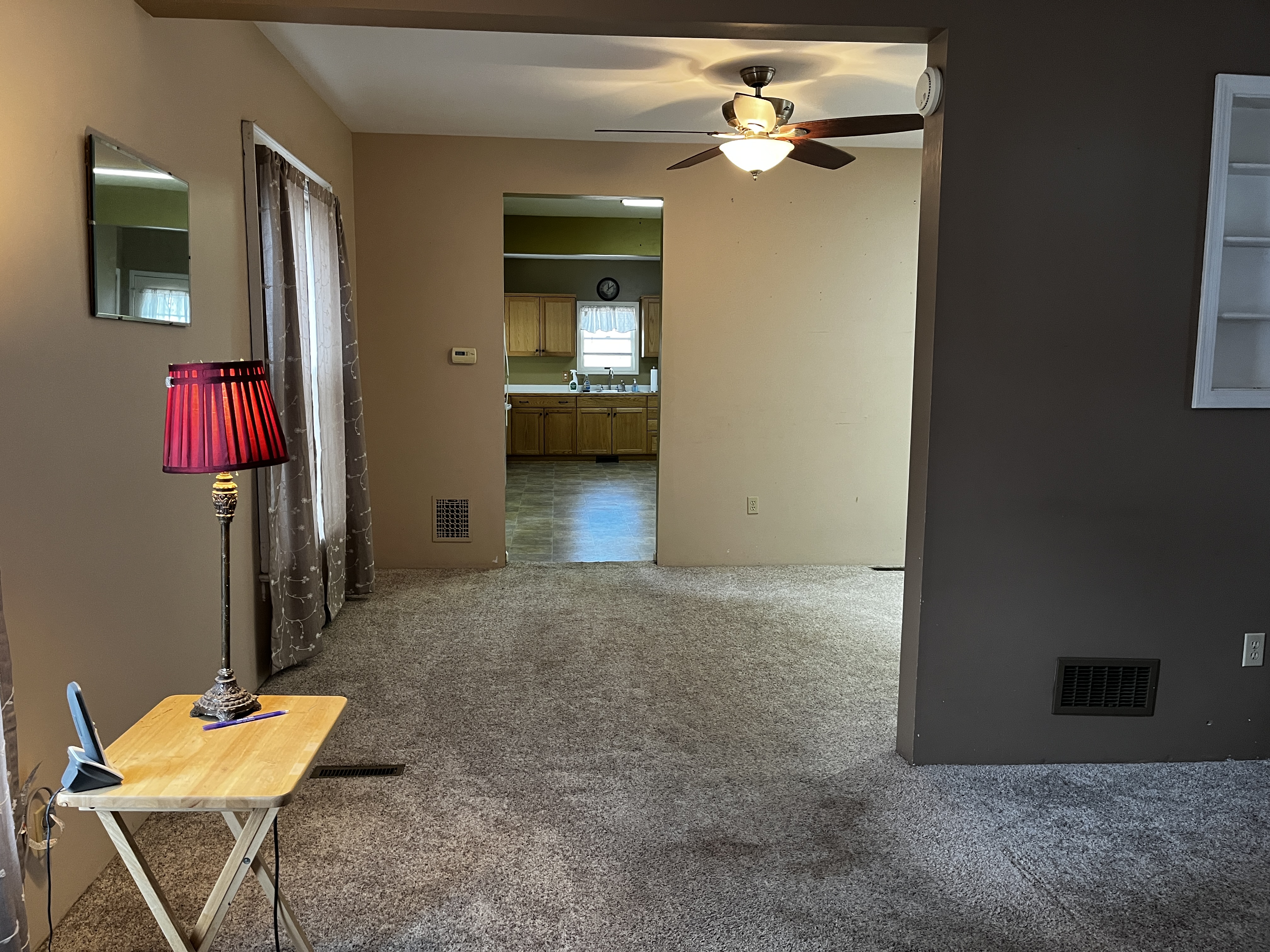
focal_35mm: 26
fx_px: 954
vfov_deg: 53.1
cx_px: 635
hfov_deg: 67.3
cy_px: 476
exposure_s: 1/60
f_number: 1.6
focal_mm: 5.1
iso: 250
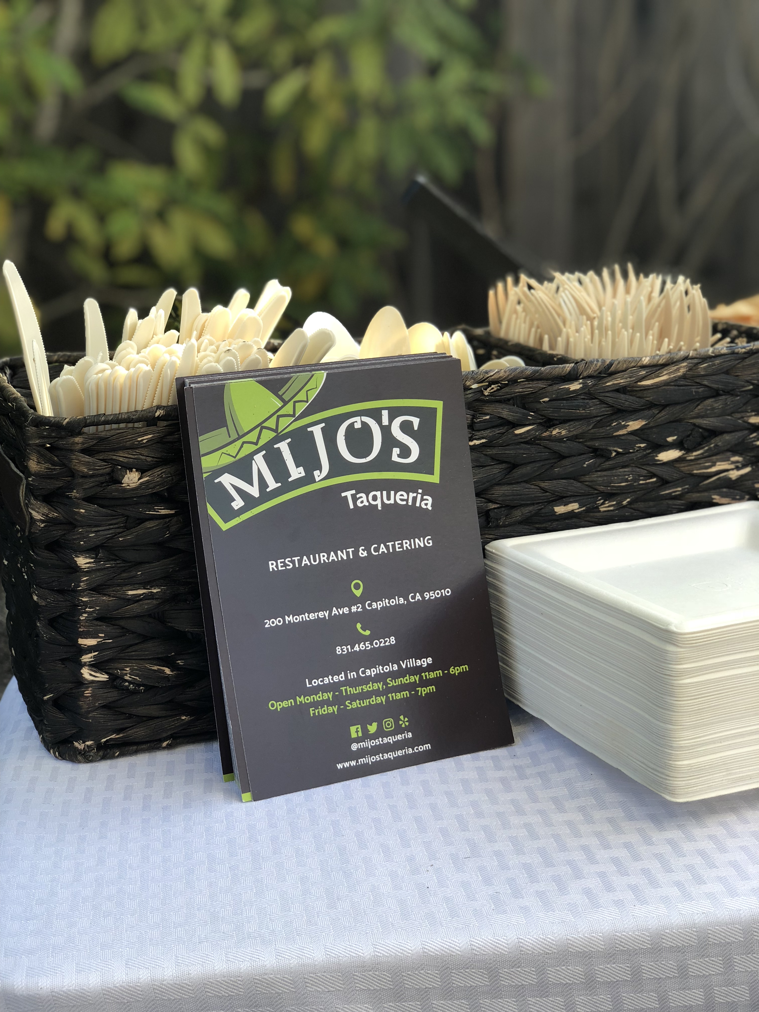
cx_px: 380
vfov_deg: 36.8
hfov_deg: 28.0
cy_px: 506
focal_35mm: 52
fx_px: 1520
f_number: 2.4
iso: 16
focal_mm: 6
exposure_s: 1/120
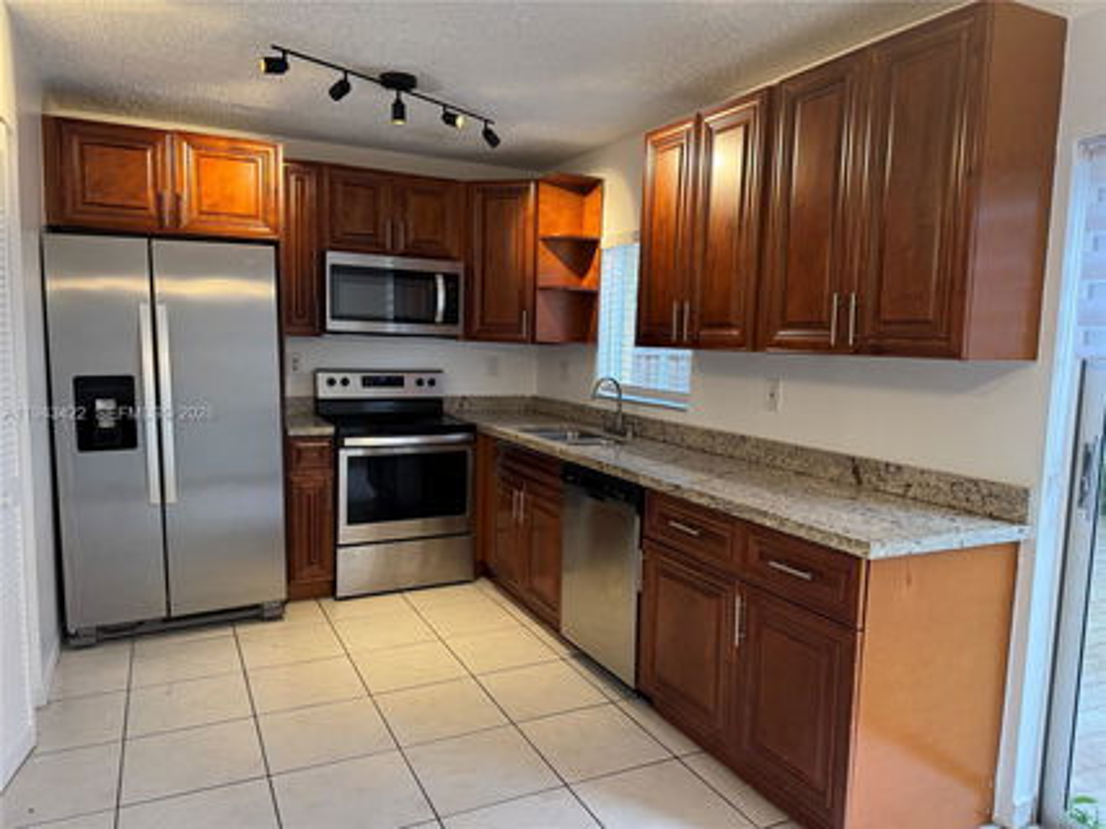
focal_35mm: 24
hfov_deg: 71.6
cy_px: 414
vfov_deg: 56.8
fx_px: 767
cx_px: 553
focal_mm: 6.76
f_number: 1.78
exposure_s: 1/120
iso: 160
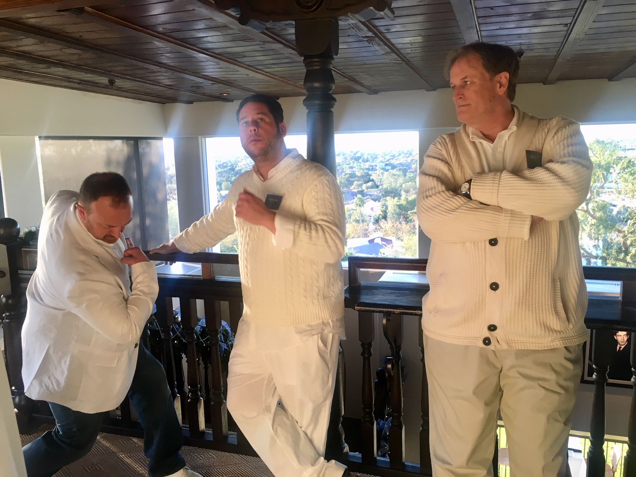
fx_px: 533
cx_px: 318
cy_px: 238
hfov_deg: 61.7
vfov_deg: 48.2
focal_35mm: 29
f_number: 2.2
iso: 25
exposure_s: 1/30
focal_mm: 4.15
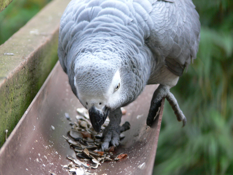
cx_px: 116
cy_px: 88
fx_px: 1757
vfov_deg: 5.7
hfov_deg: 7.6
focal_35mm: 261
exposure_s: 1/30
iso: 200
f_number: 3.6
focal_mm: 55.2
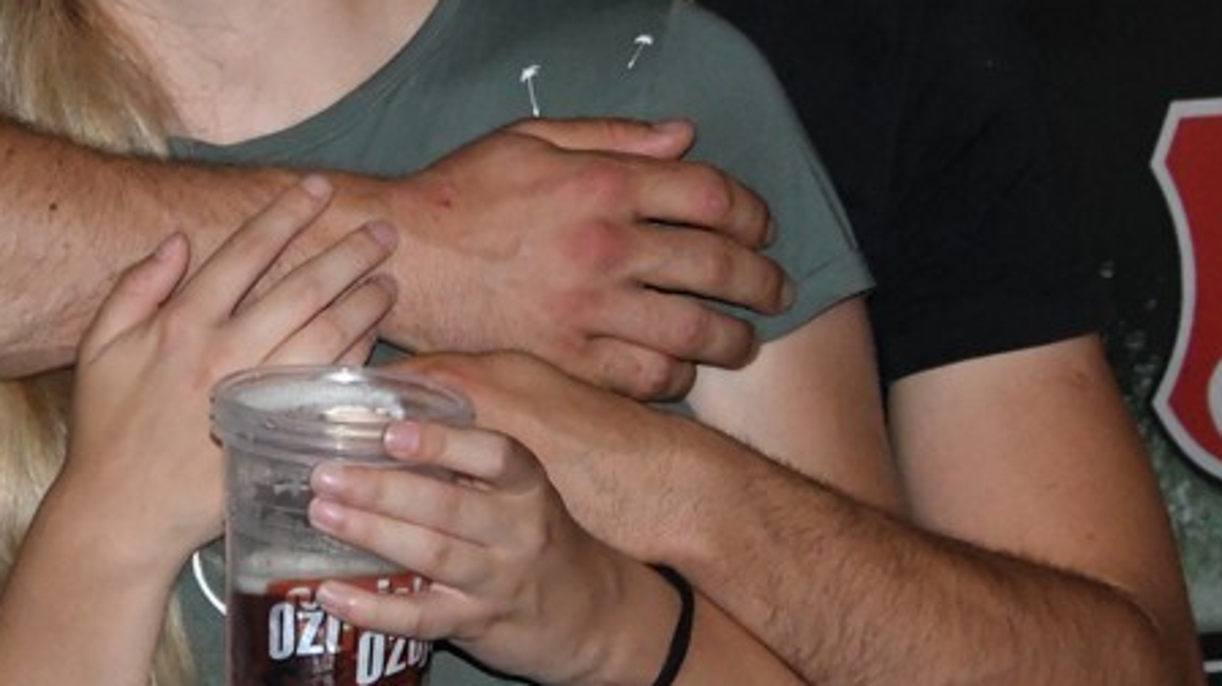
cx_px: 201
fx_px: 6348
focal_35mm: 196
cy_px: 53
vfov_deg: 6.2
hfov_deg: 11.0
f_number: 8
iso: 6400
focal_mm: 55
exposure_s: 1/60
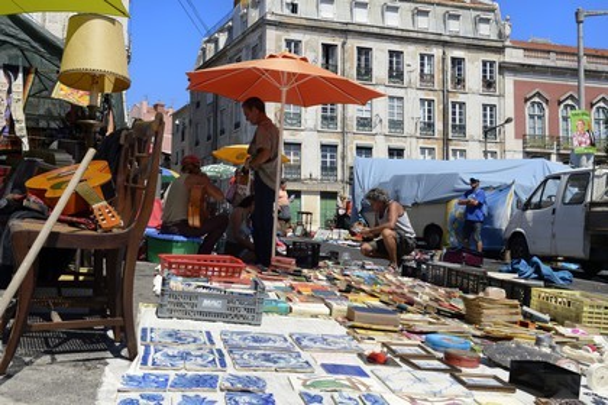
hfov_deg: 54.4
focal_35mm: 35
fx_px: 591
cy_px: 202
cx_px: 304
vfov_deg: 37.9
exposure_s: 1/160
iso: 200
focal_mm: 35
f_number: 18
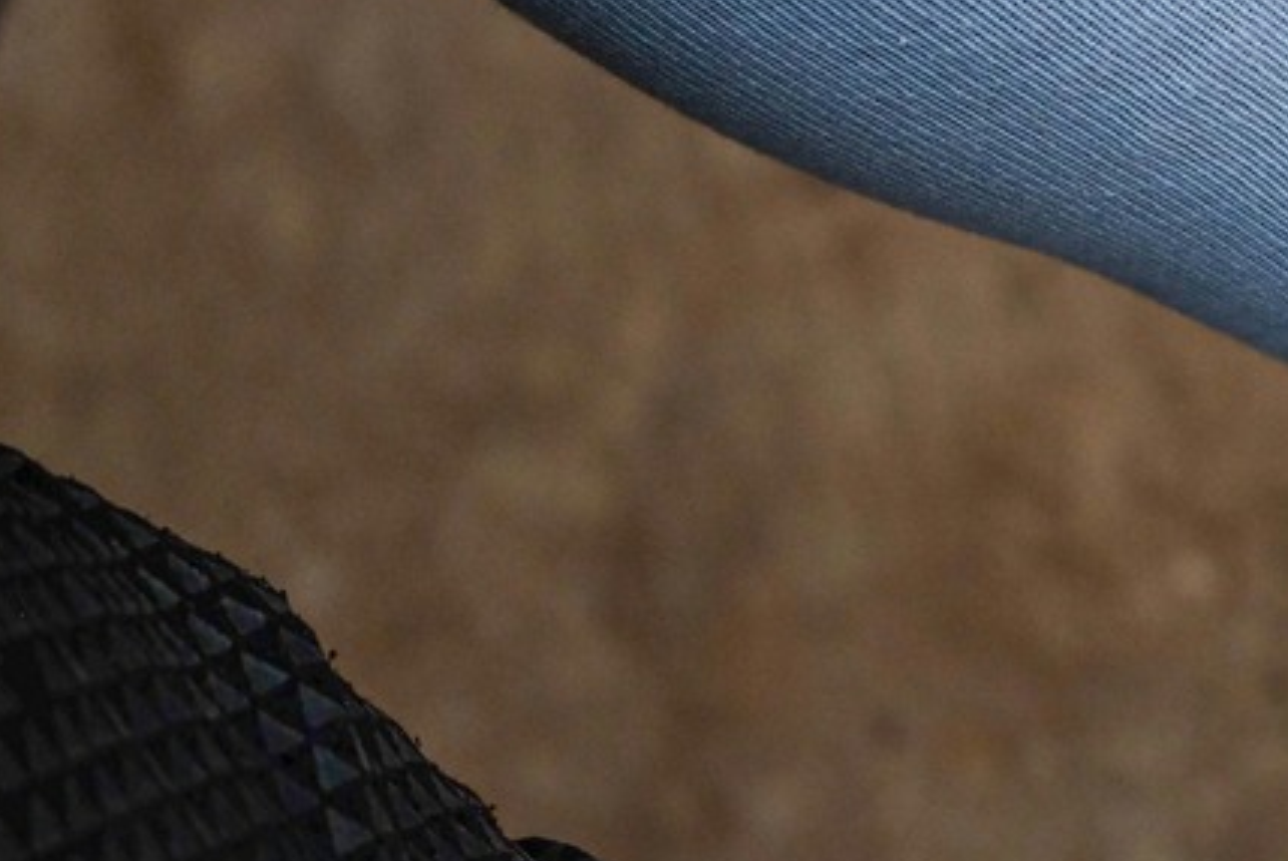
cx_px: 1472
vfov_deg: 5.5
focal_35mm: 251
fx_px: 8986
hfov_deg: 8.1
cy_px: -113
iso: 500
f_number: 4
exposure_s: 1/1000
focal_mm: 70
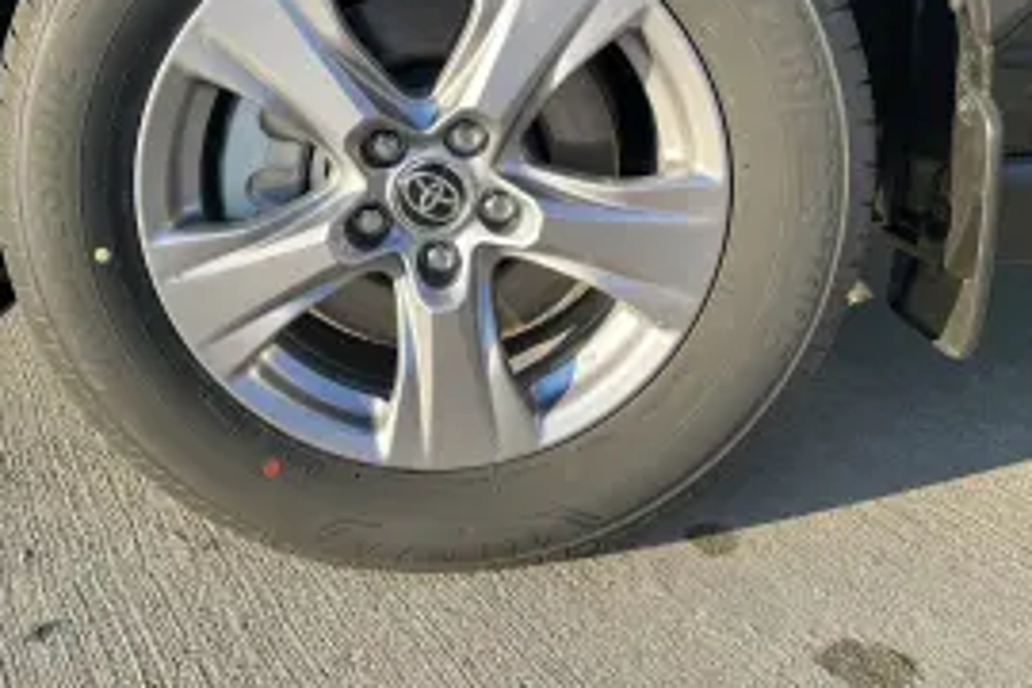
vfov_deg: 36.2
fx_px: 1032
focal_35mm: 36
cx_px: 428
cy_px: 187
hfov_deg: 52.9
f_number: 1.5
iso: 50
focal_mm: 5.7
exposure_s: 1/705
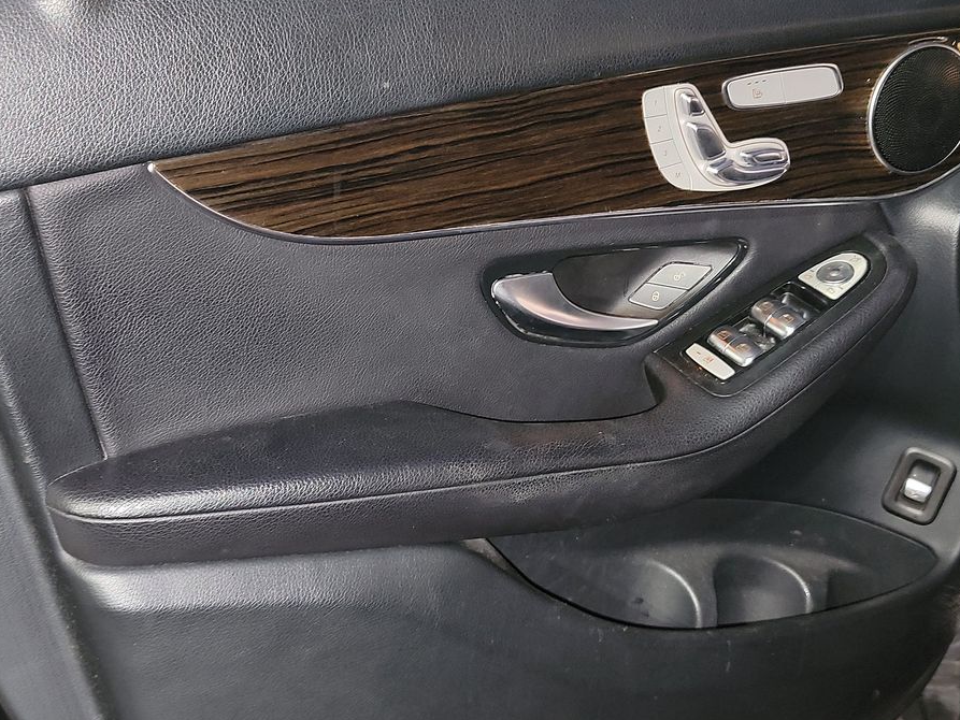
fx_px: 1193
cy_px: 361
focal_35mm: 43
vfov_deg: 33.6
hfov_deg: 43.8
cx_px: 443
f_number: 1.8
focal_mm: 6.7
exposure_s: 1/9
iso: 385
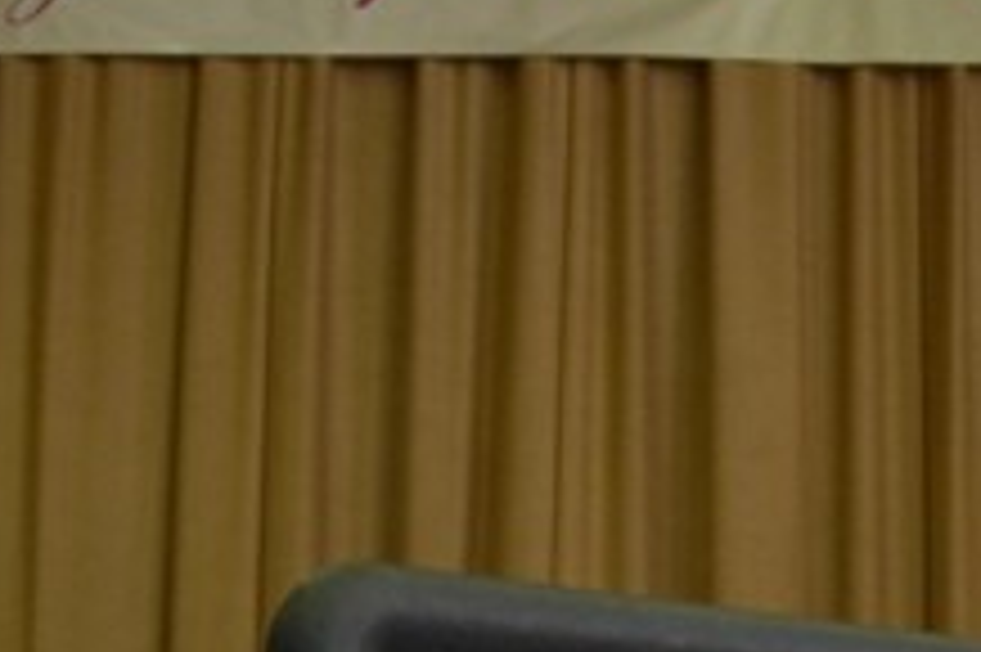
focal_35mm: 116
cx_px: 864
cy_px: 733
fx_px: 3159
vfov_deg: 11.6
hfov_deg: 17.4
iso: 50
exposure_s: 1/6.7
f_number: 2.8
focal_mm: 7.8
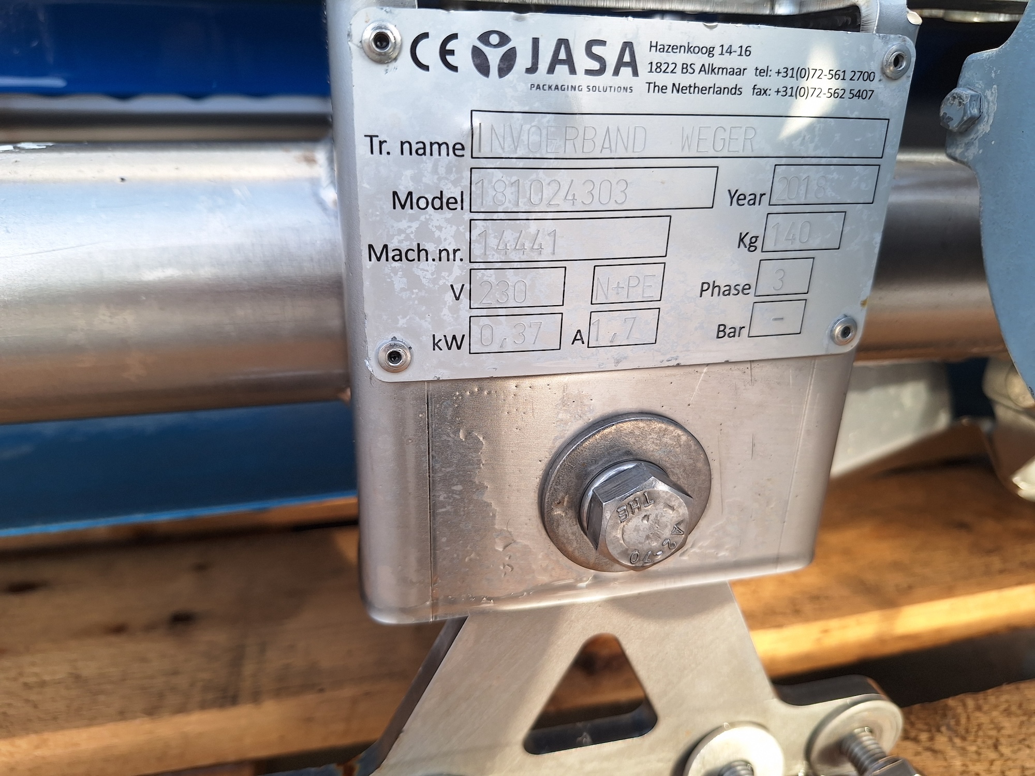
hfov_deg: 73.9
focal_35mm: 23
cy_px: 388
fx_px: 688
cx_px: 518
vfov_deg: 58.9
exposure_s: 1/231
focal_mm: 5.54
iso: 40
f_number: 1.8
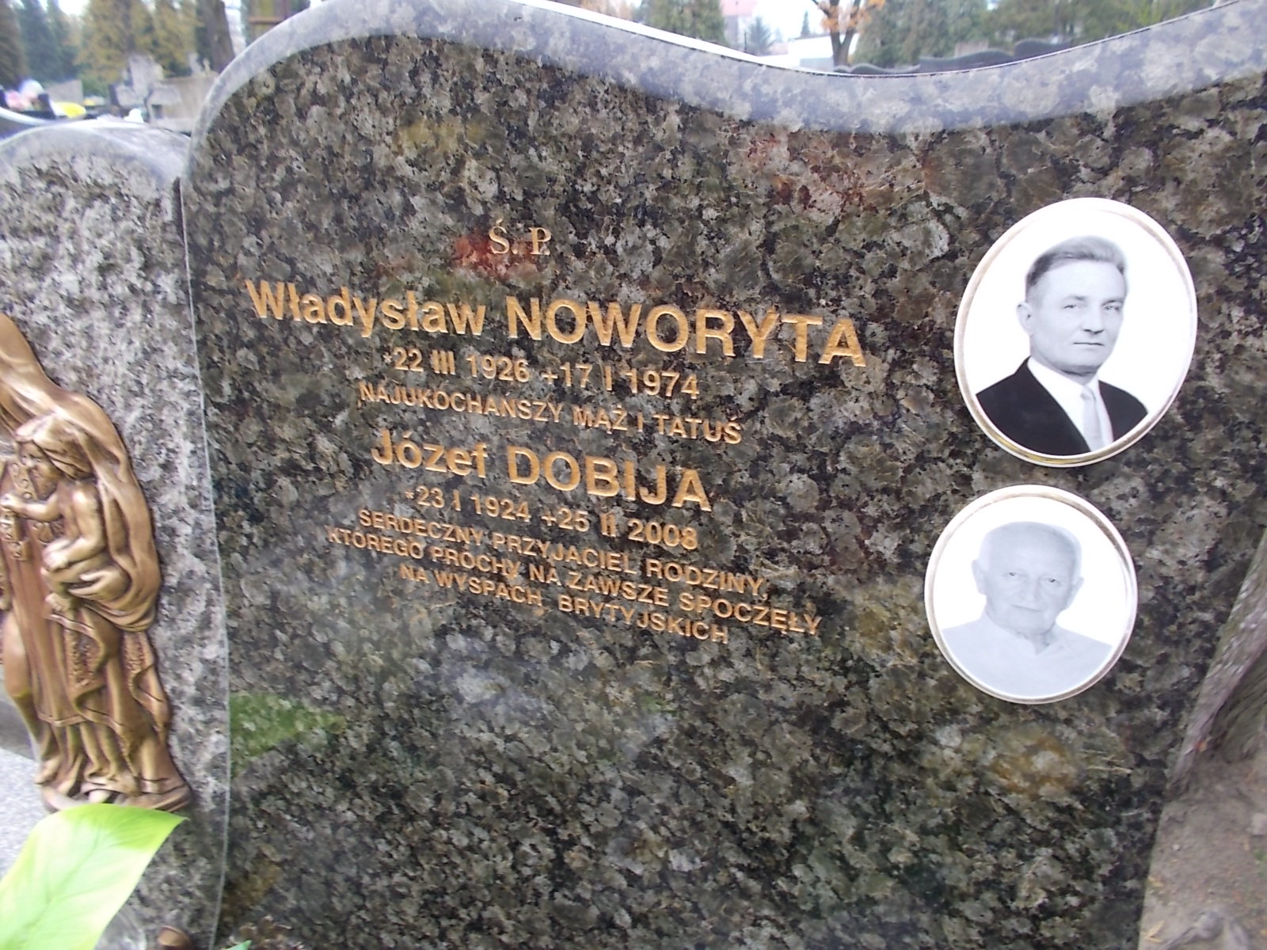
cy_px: 475
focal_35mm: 26
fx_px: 952
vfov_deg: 53.1
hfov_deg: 67.3
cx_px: 634
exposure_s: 1/40
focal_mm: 4.6
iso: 80
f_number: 3.2
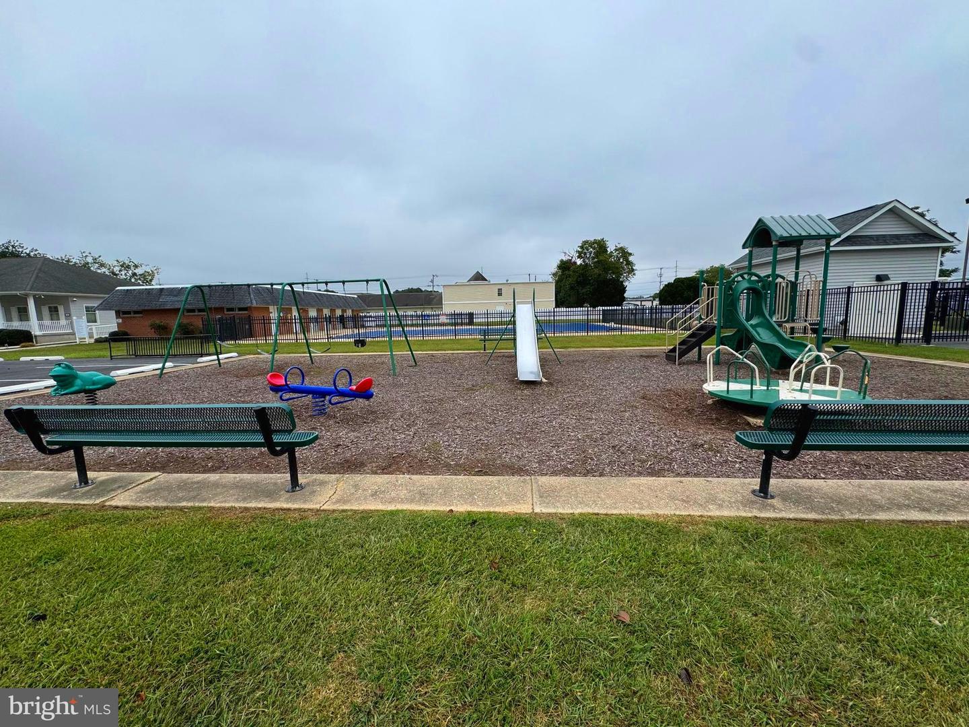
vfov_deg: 85.7
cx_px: 484
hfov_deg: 102.1
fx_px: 392
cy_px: 364
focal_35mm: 14
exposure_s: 1/956
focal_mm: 2.22
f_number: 2.2
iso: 50
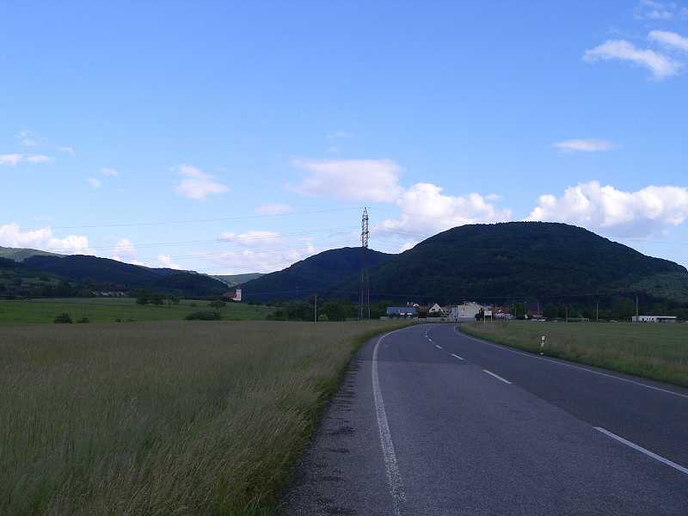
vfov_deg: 37.7
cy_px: 258
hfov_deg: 49.0
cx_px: 344
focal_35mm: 38
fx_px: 755
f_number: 4.4
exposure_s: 1/400
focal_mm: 6.3
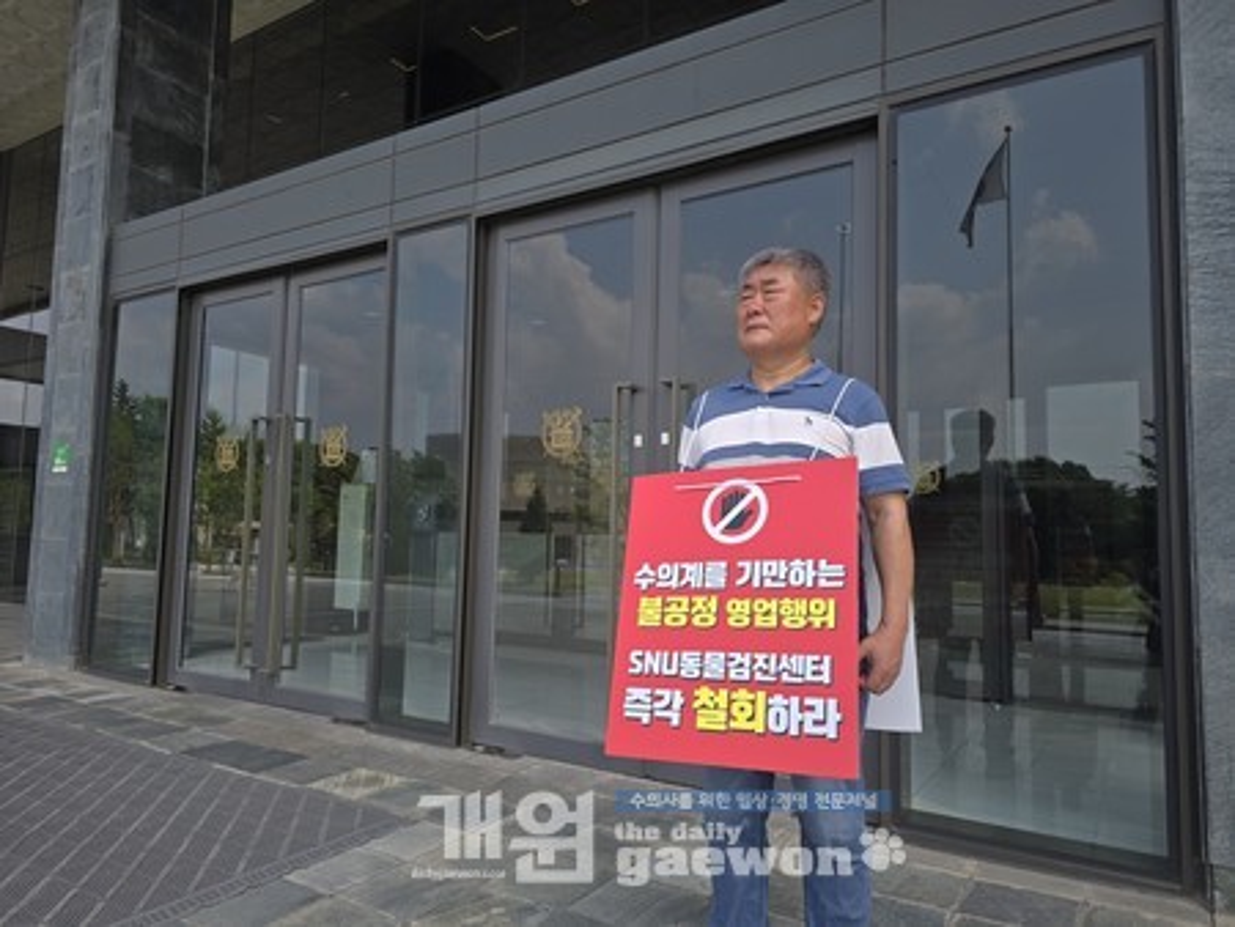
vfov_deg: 58.9
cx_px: 618
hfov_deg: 73.9
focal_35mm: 23
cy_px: 464
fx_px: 821
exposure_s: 1/544
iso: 12
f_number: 1.7
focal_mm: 6.3
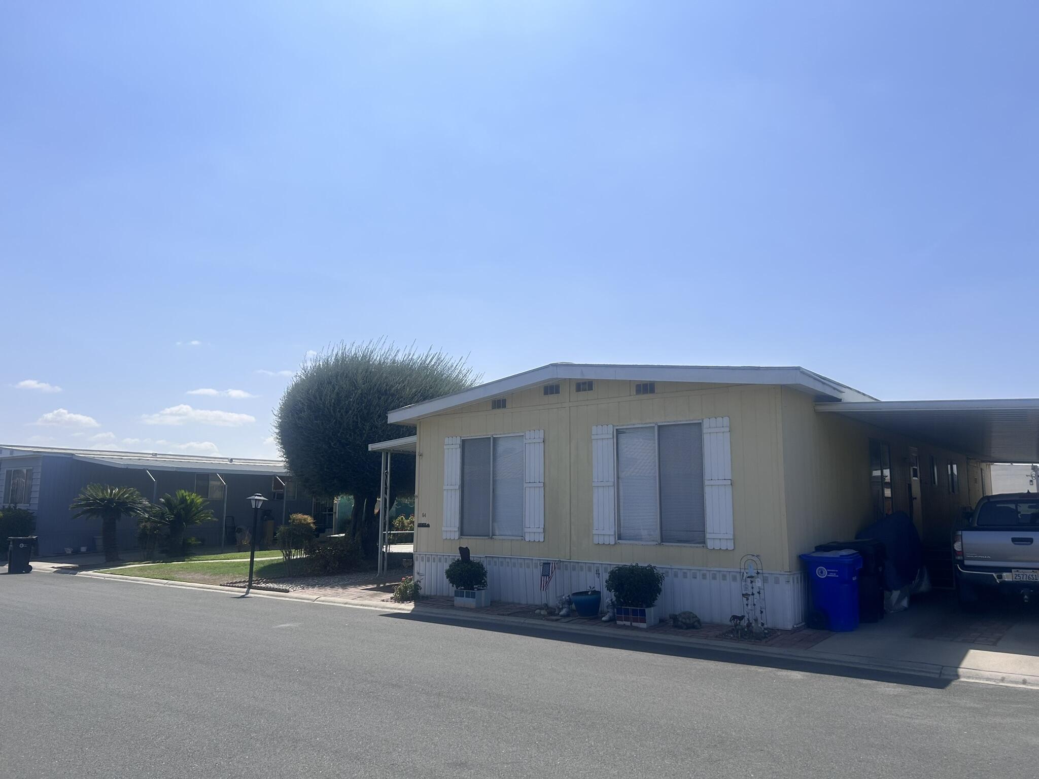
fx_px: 780
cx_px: 520
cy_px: 390
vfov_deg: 53.1
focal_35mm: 26
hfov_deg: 67.3
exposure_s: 1/8696
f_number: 1.5
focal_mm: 5.7
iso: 50
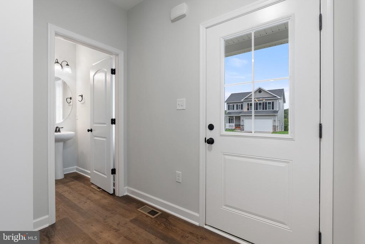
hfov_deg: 96.7
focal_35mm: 16
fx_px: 162
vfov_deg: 73.8
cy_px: 122
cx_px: 182
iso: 640
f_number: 8
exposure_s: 1/15
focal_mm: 16
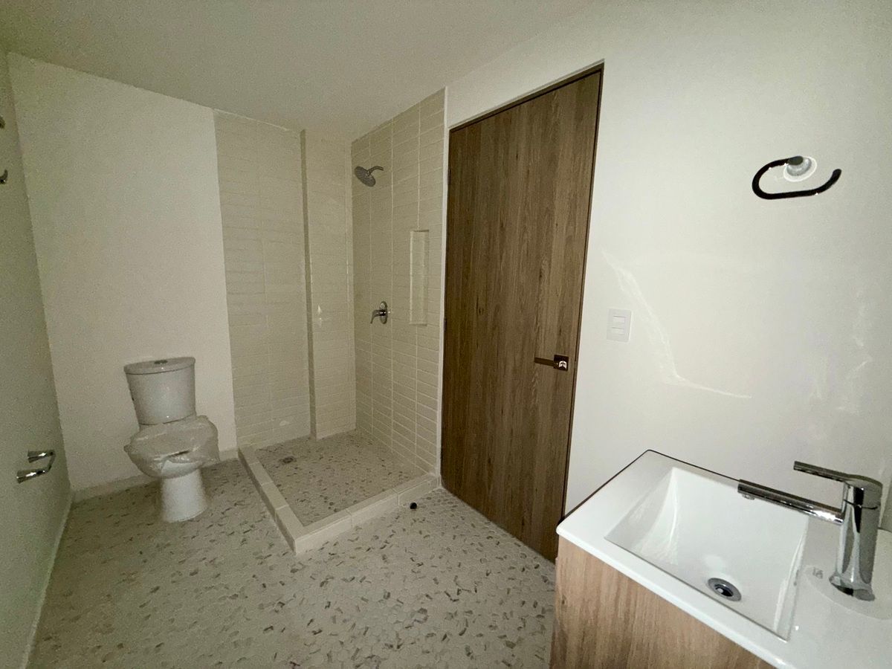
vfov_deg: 85.7
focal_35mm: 14
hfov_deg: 102.1
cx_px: 446
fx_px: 361
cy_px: 334
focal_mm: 2.22
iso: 200
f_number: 2.2
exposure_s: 1/31
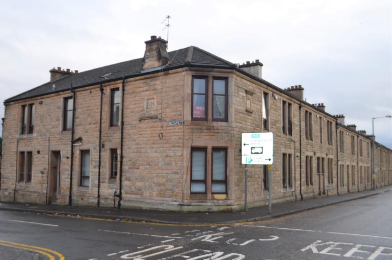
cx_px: 196
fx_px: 293
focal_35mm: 27
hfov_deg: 67.5
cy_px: 130
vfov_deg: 47.8
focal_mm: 18
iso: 100
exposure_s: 1/200
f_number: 4
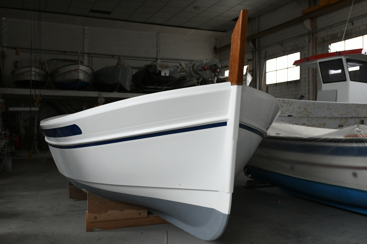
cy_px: 123
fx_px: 377
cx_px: 182
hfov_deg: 51.9
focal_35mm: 37
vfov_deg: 35.9
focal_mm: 24
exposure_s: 1/200
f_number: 5.6
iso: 1000
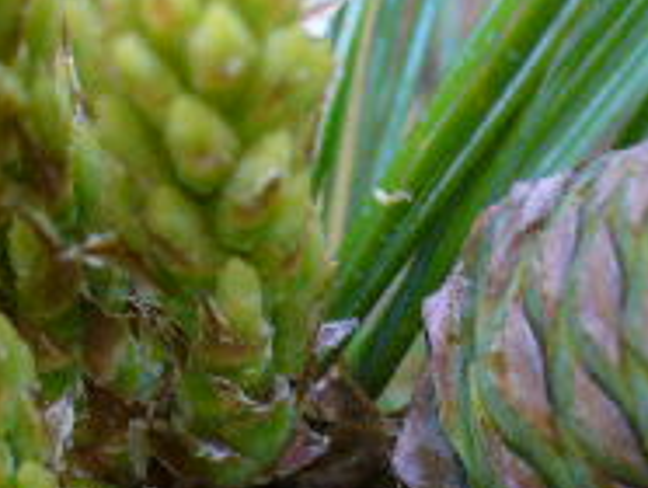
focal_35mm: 127
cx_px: 519
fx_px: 2380
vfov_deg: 11.5
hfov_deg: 15.4
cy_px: 540
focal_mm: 6.1
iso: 200
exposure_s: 1/25
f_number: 2.8
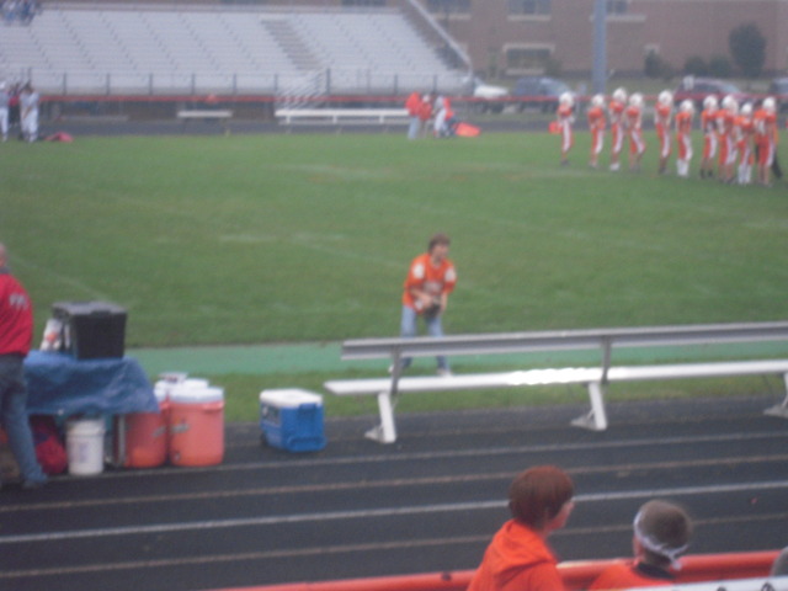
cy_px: 296
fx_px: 2550
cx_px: 394
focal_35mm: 112
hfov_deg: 17.6
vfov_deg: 13.2
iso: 400
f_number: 5.8
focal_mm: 20
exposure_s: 1/50
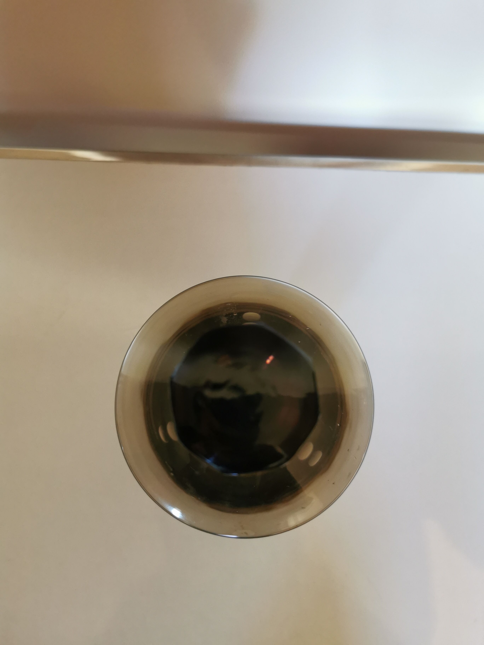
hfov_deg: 51.4
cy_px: 322
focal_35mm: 27
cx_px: 242
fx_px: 503
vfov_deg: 65.3
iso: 250
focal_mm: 5.56
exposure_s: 1/50
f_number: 1.6
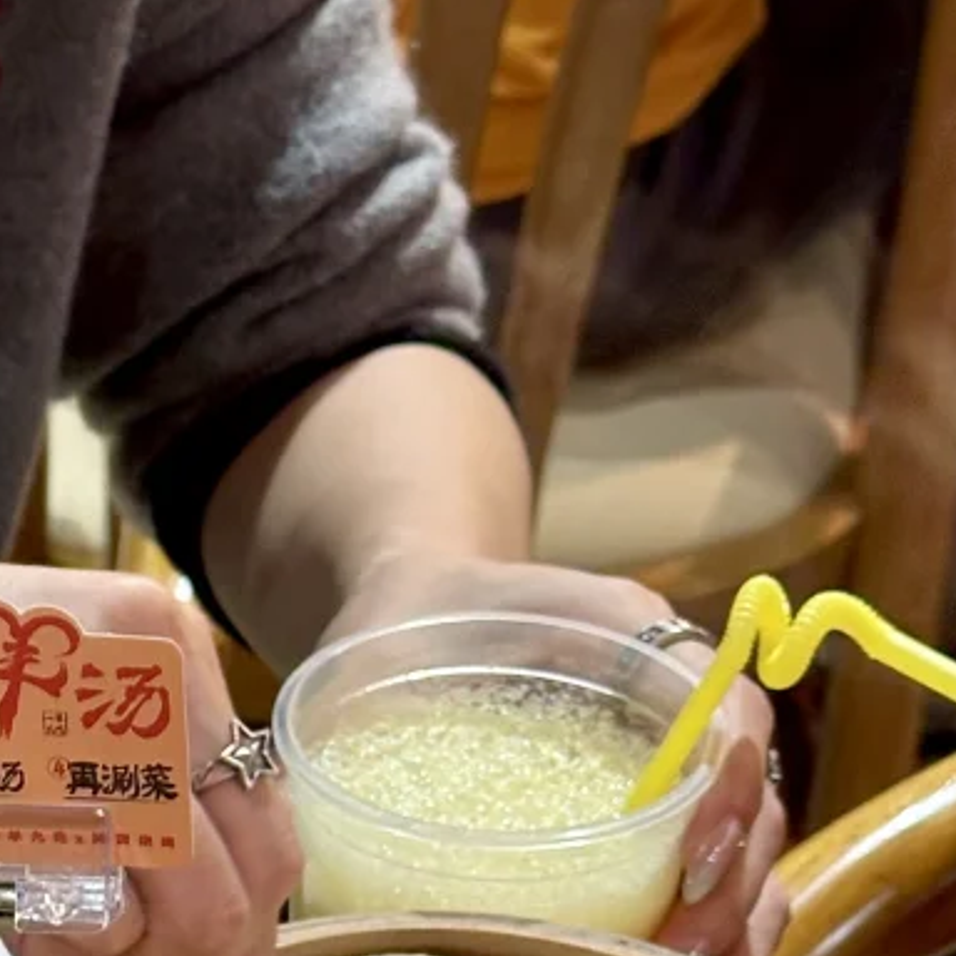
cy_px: 1242
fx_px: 4968
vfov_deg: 10.7
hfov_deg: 10.7
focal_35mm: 159
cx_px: -356
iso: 160
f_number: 1.78
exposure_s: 1/100
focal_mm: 6.86
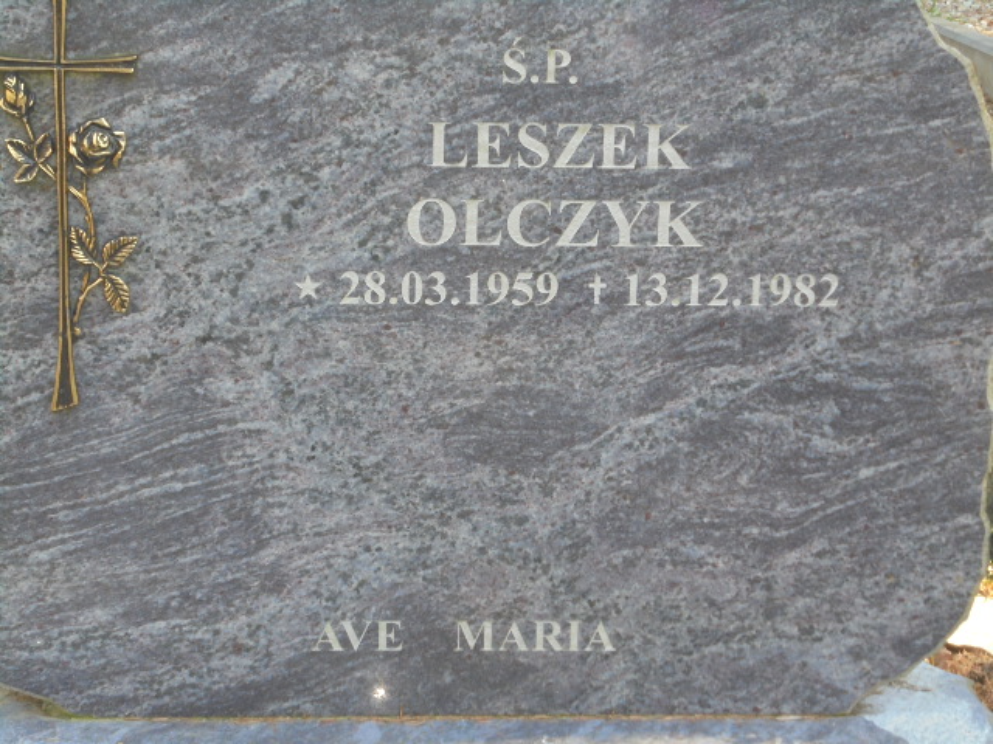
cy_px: 372
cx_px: 496
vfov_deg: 17.8
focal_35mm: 83
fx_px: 2381
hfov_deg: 23.6
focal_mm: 14.9
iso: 160
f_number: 6.7
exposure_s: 1/30
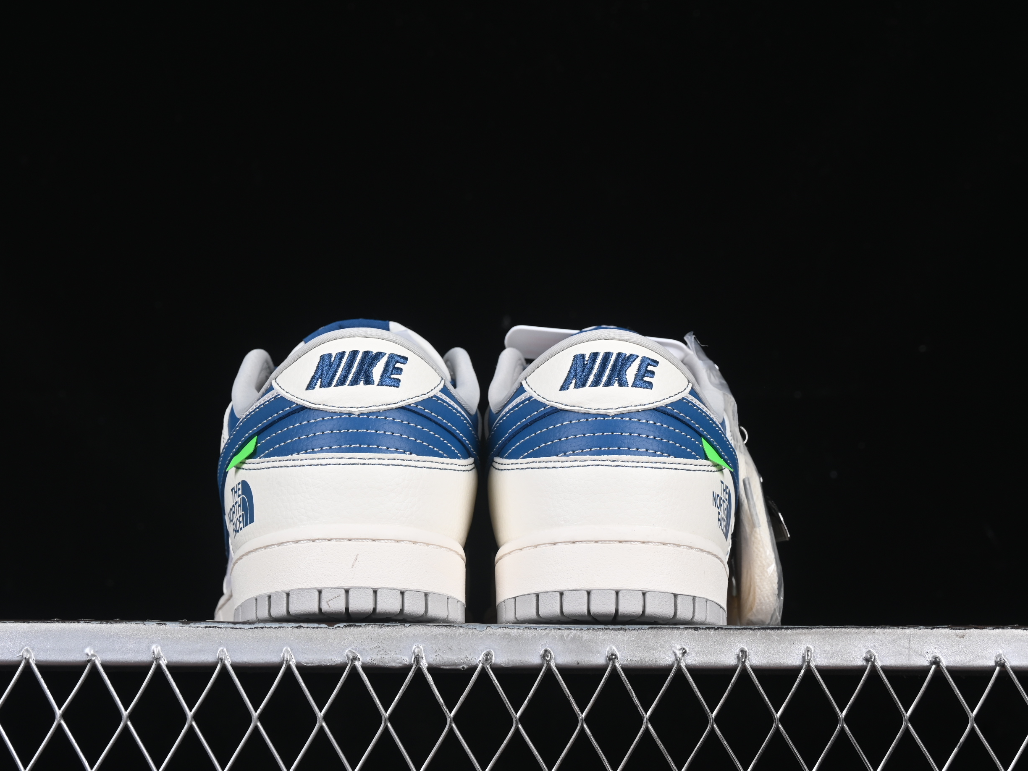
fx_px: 2435
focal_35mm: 82
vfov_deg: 18.0
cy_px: 382
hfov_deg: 23.8
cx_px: 483
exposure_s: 1/80
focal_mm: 50
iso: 160
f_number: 8
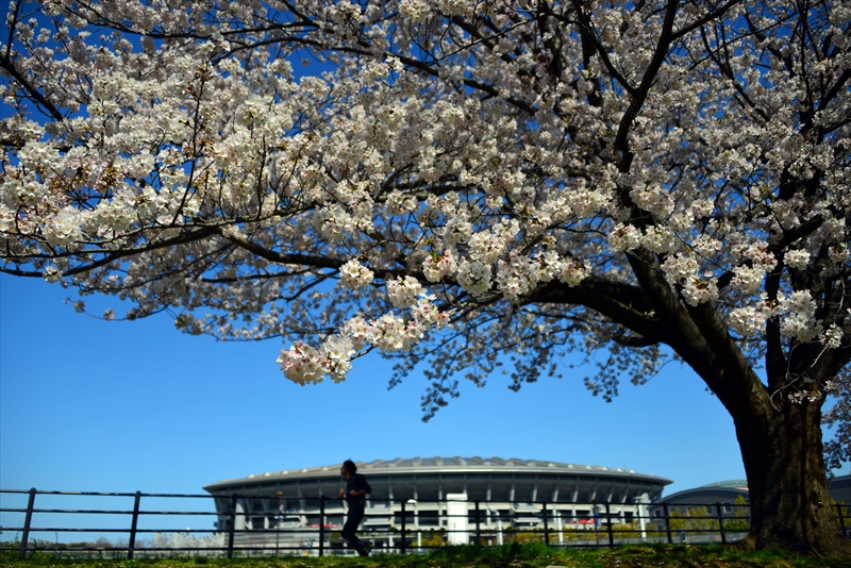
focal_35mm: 28
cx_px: 426
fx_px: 662
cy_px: 284
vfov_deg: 46.4
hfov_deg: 65.5
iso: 125
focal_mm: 28
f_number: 3.5
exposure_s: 1/2000
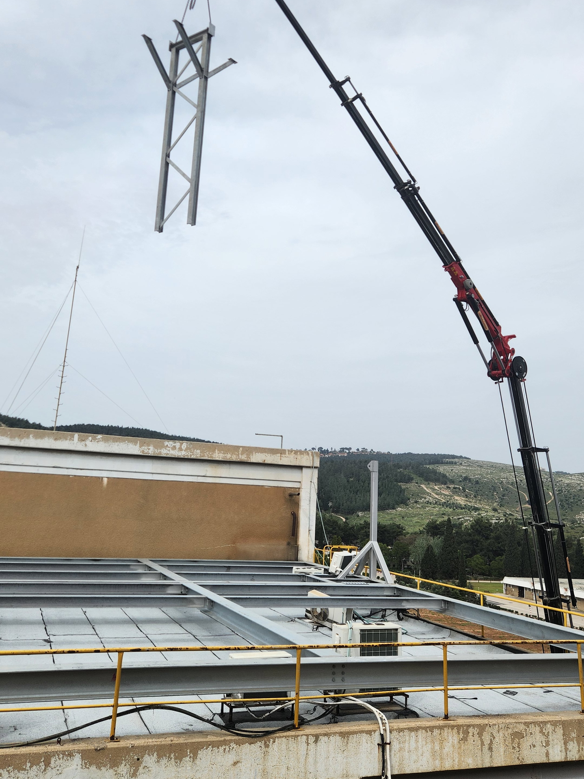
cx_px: 291
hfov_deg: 44.2
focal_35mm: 32
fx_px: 720
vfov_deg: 56.4
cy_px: 317
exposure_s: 1/2470
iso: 20
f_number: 1.8
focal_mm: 5.4
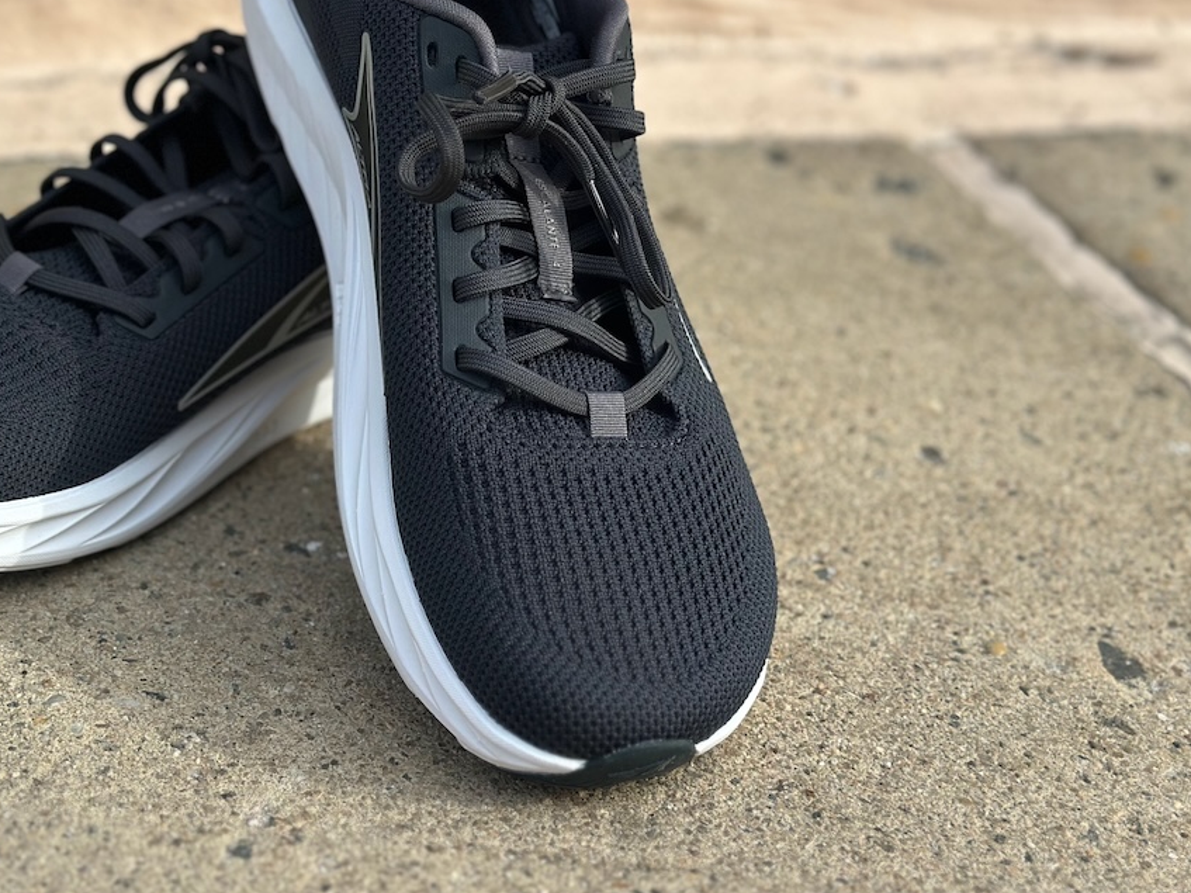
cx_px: 353
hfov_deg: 28.3
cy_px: 330
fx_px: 2339
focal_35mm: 68
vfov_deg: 21.6
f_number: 1.78
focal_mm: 6.86
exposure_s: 1/1185
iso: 80
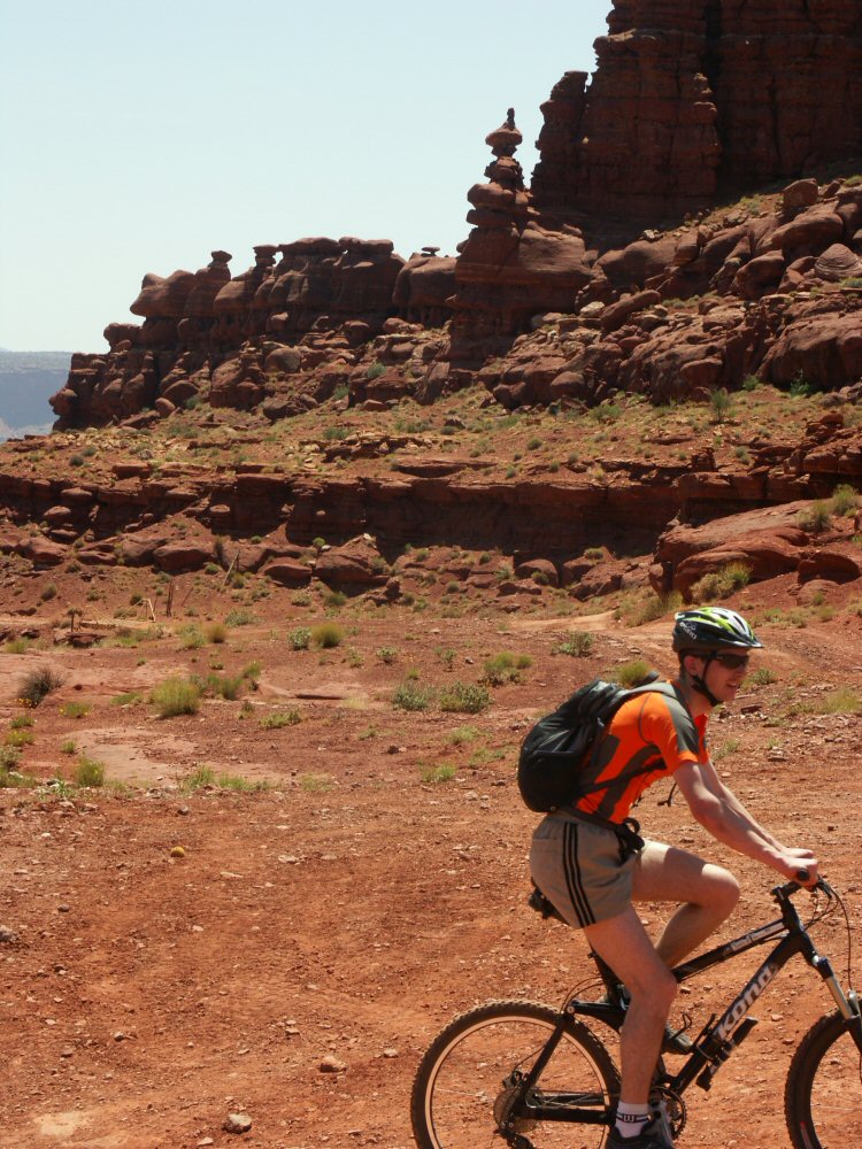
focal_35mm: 116
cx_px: 431
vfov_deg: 17.0
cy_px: 574
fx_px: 3851
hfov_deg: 12.8
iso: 64
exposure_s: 1/320
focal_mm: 29.58
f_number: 6.3
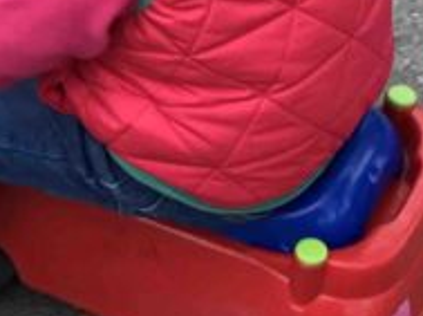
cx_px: 103
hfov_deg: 13.0
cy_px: -29
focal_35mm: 152
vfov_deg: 9.6
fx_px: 1854
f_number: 1.8
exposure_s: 1/120
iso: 20
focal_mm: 3.99
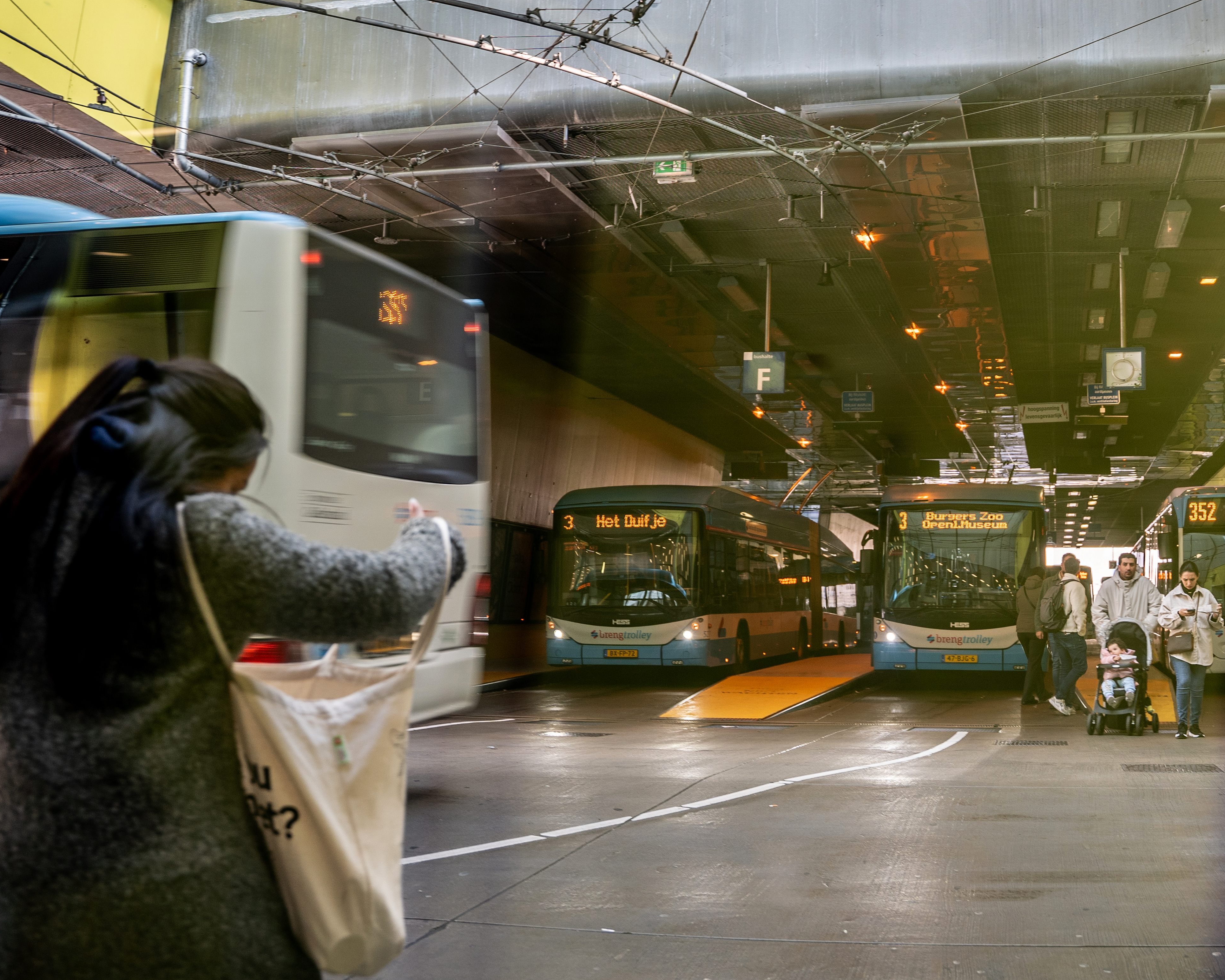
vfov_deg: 42.2
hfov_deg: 50.7
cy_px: 435
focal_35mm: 35
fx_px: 1269
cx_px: 802
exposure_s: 1/60
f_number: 2.8
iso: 100
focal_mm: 24
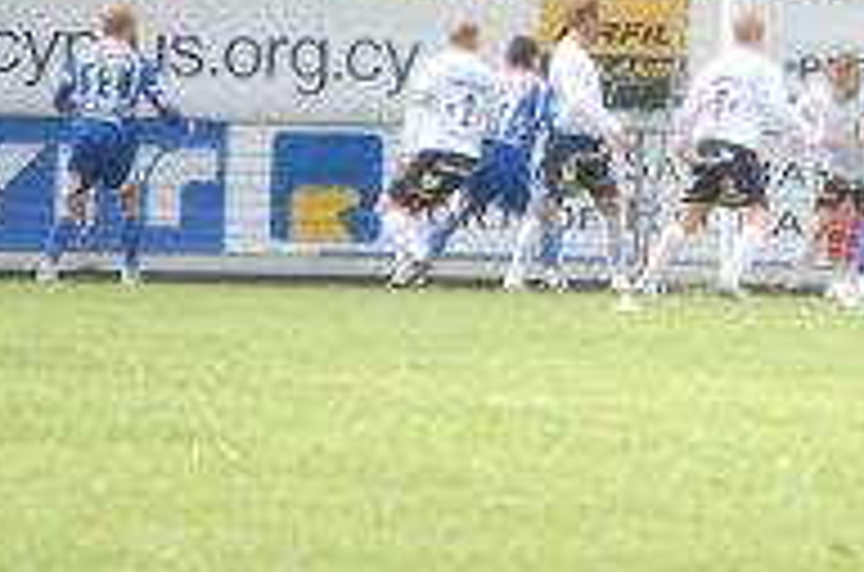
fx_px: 17340
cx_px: 806
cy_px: 32
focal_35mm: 724
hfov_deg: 2.9
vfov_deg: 1.9
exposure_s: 1/40
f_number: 5.6
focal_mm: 185
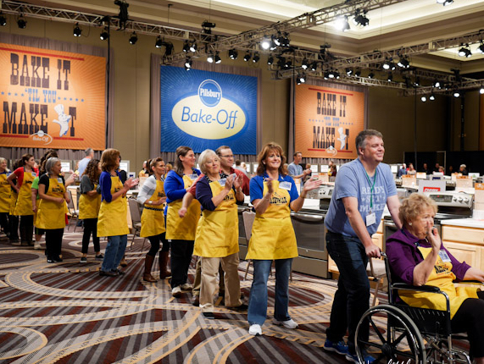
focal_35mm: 42
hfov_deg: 44.7
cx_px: 239
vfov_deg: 34.4
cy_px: 187
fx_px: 588
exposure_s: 1/60
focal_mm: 20
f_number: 2.8
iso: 250
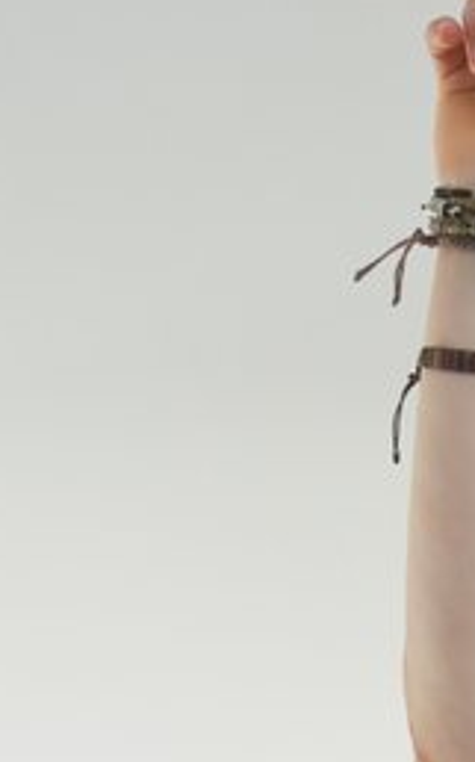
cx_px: 484
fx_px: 2613
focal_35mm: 126
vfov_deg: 16.4
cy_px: 663
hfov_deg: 10.3
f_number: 3.5
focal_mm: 28
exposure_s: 1/80
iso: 1000
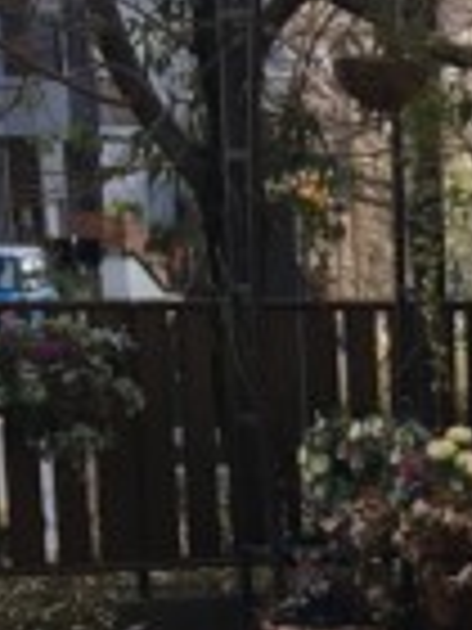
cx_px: 917
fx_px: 3018
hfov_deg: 8.5
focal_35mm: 166
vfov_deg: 11.4
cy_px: 986
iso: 25
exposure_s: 1/553
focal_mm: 4.15
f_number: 2.2
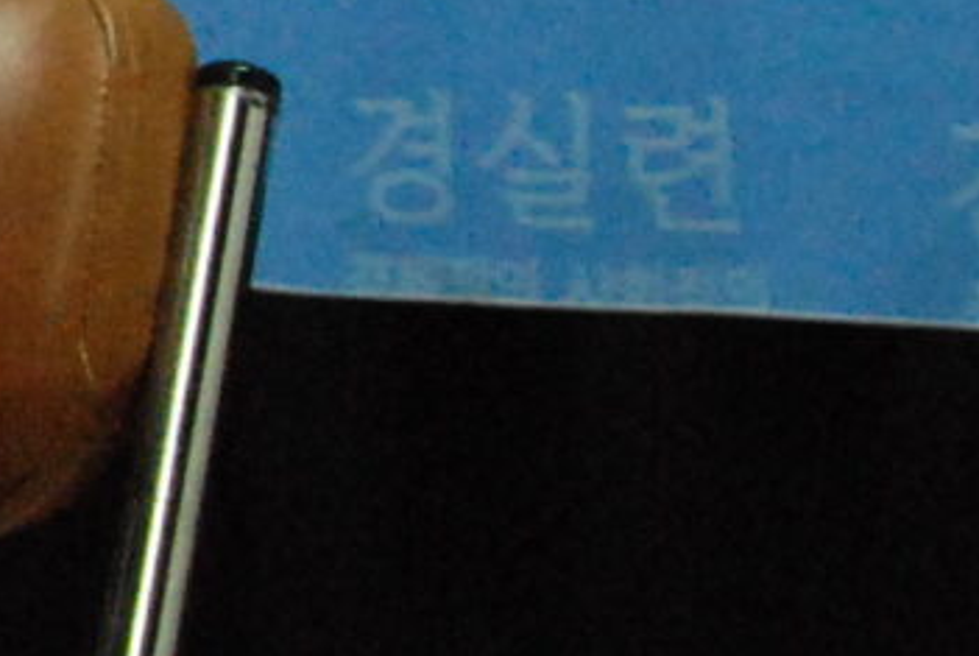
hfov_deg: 5.9
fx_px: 8649
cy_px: -835
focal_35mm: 318
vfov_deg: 4.3
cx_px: -2276
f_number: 4.5
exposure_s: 1/80
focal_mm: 29
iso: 1600
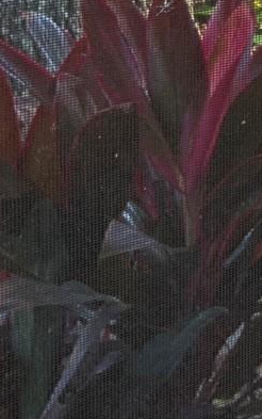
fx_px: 1427
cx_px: 683
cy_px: -184
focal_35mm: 125
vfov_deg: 15.5
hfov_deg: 9.1
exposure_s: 1/232
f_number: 1.8
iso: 16
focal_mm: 3
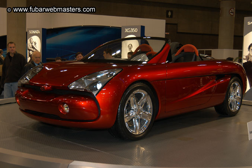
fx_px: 357
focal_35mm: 51
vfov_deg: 26.4
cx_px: 126
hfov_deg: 38.9
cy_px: 84
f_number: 5
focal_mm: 34
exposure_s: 1/60
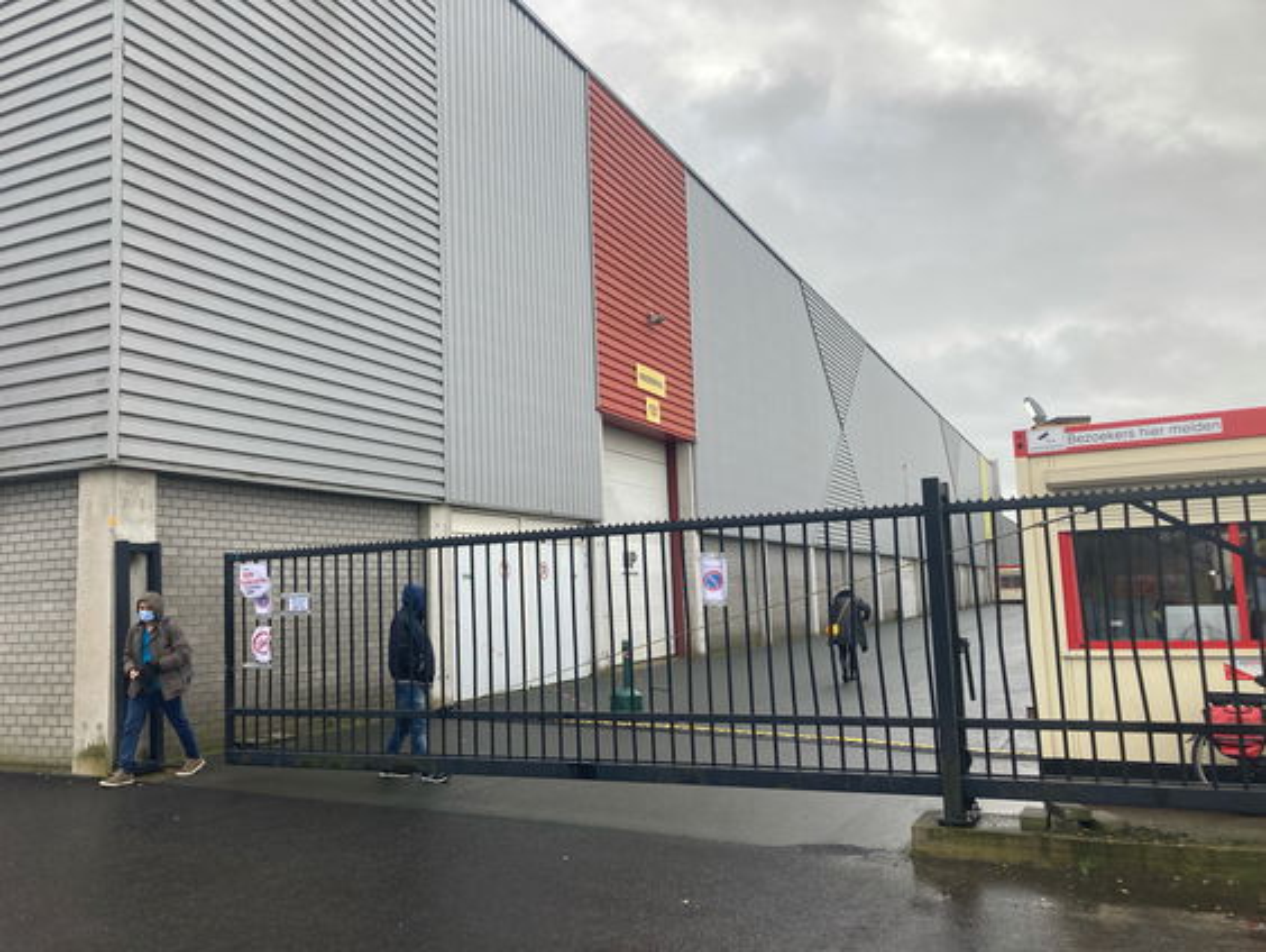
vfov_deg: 49.8
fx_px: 1025
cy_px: 476
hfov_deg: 63.4
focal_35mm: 28
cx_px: 633
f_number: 1.8
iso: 20
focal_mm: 3.99
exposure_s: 1/333
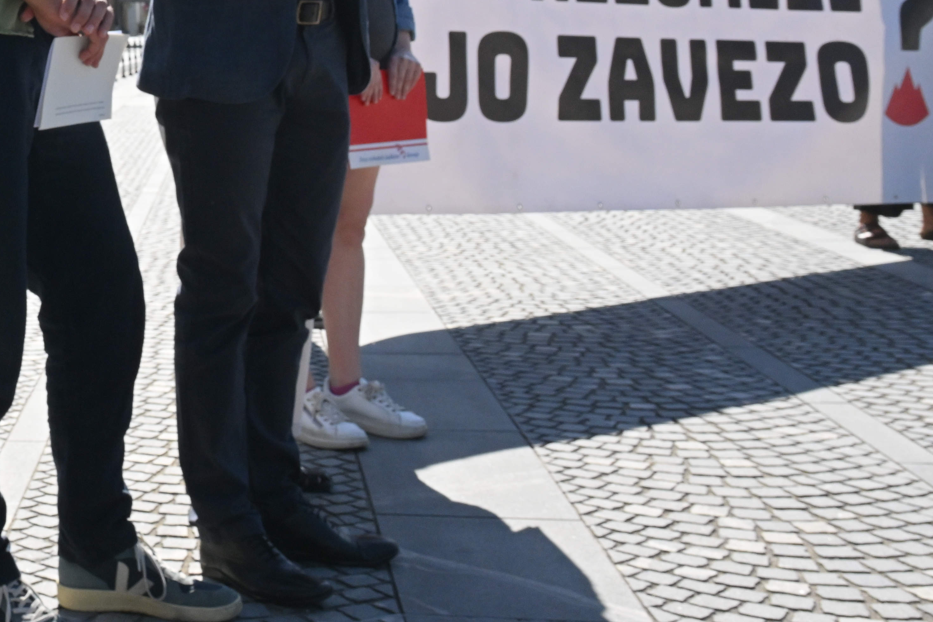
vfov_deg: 19.0
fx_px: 1736
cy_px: -162
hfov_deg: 25.9
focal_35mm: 67
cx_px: -264
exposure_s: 1/1250
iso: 800
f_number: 9
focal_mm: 24
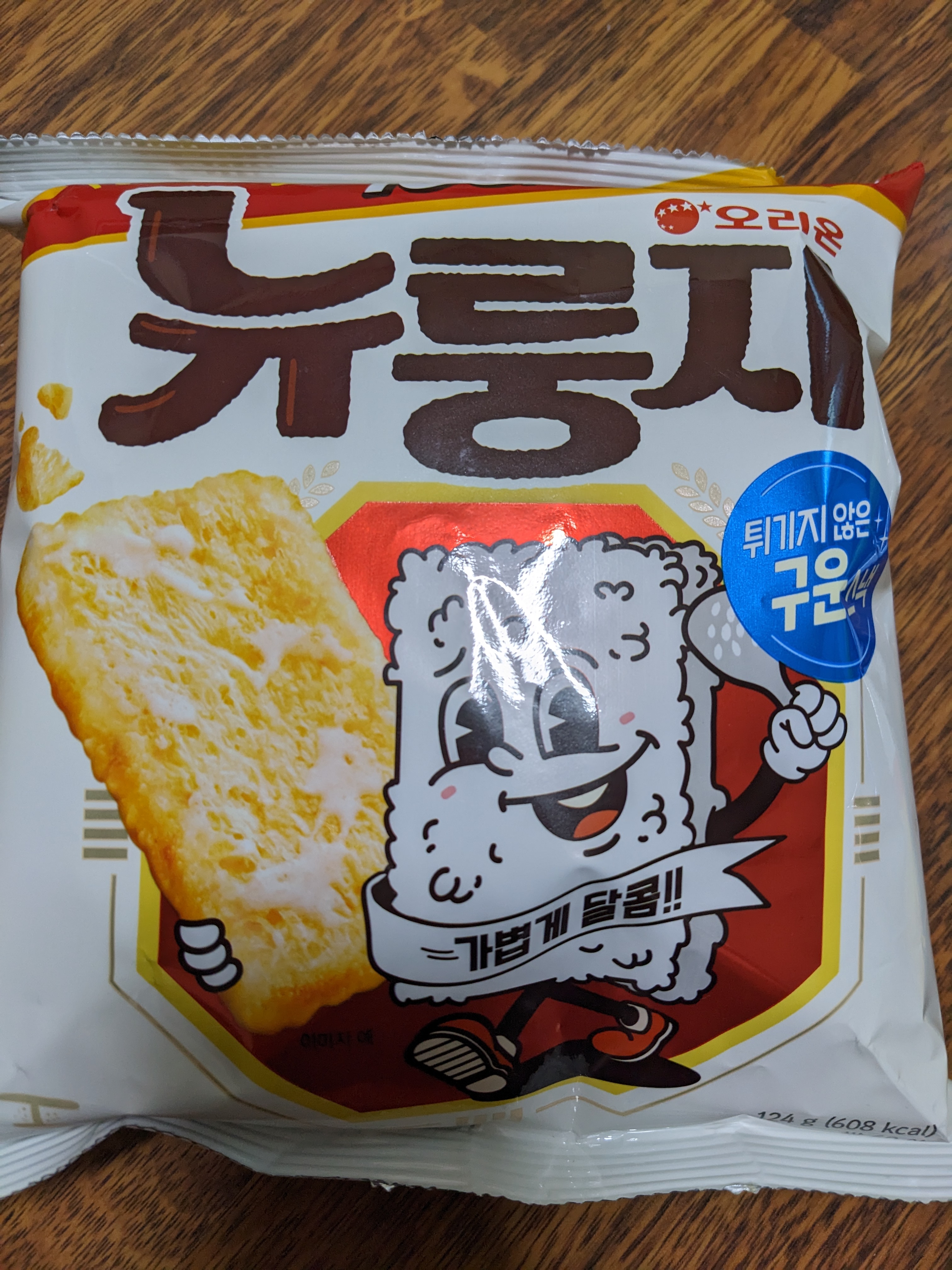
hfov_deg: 51.4
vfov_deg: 65.3
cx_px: 476
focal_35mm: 27
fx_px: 990
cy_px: 635
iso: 56
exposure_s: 1/120
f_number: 1.73
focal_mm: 4.38
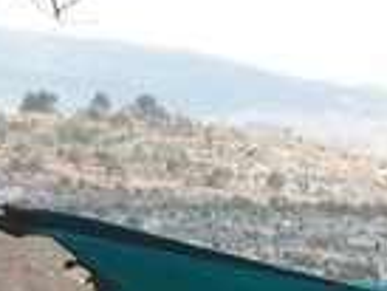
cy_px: 1003
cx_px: 476
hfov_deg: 8.4
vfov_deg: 5.8
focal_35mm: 233
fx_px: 2607
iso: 32
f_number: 2.2
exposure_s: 1/255
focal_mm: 4.12
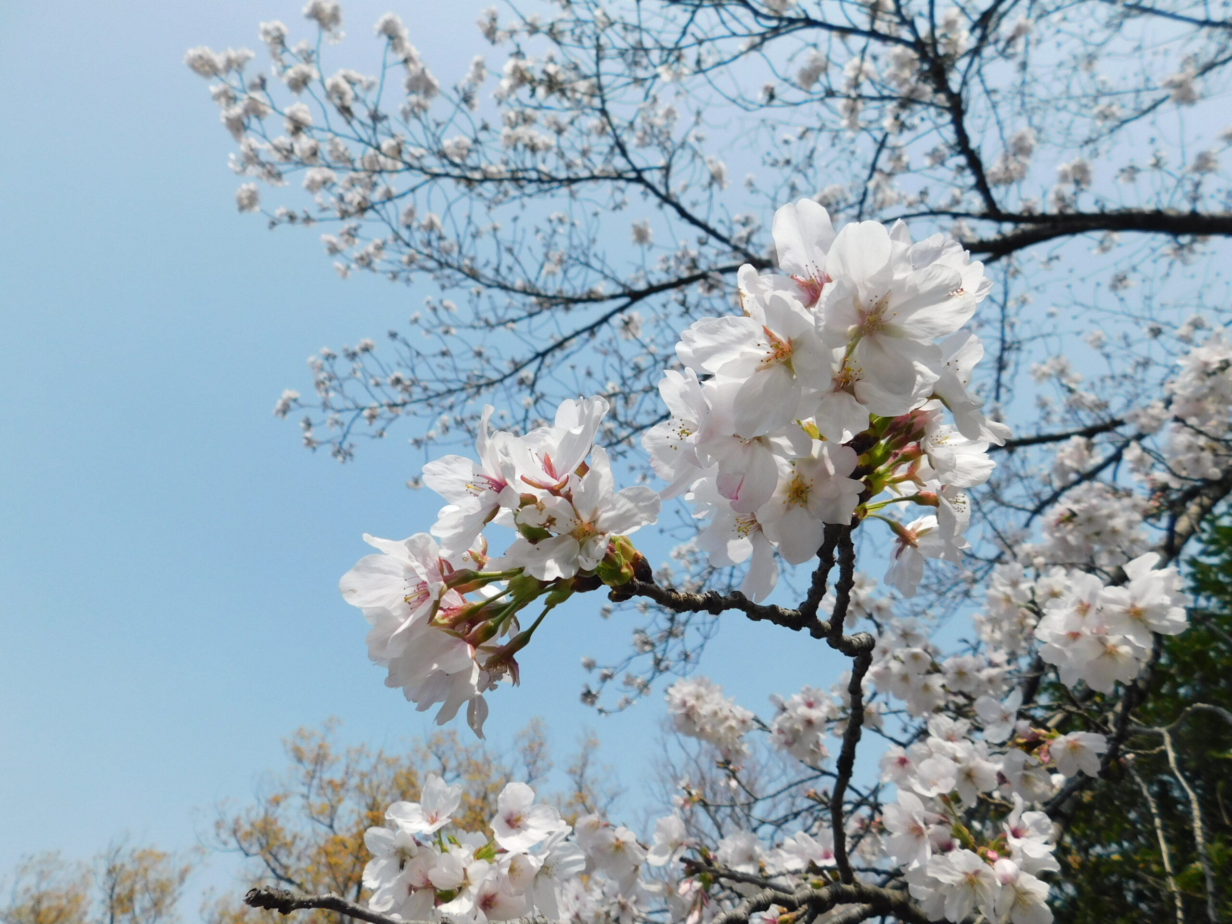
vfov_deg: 58.9
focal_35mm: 23
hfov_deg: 73.9
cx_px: 616
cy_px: 462
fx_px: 819
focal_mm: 4
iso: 125
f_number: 6
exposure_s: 1/640
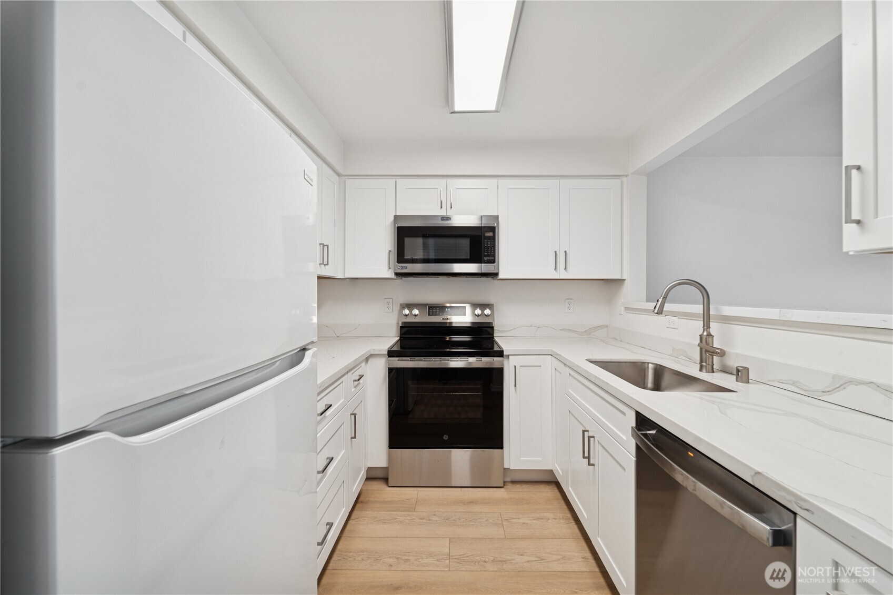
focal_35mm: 14
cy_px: 298
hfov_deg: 104.3
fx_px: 347
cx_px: 446
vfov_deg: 81.2
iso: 200
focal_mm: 14
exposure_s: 1/13
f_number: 8
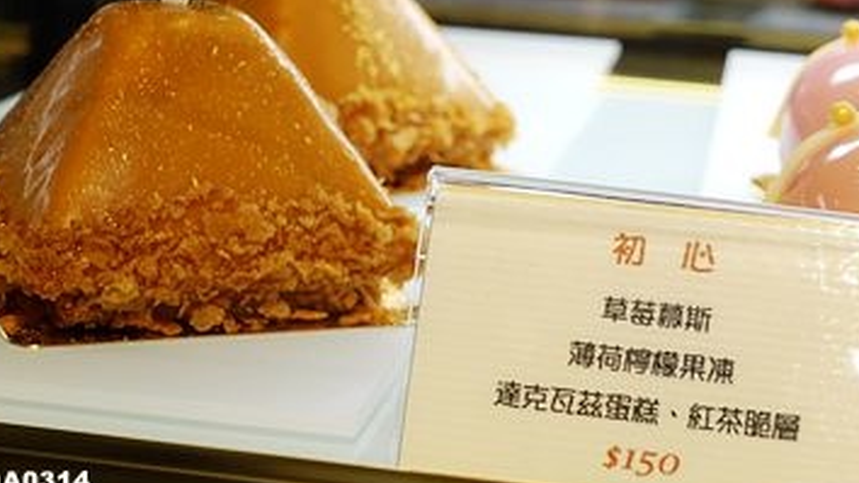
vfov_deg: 12.1
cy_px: 152
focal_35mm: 100
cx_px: 483
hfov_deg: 21.3
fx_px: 2277
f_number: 5
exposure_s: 1/60
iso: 800
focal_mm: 19.1
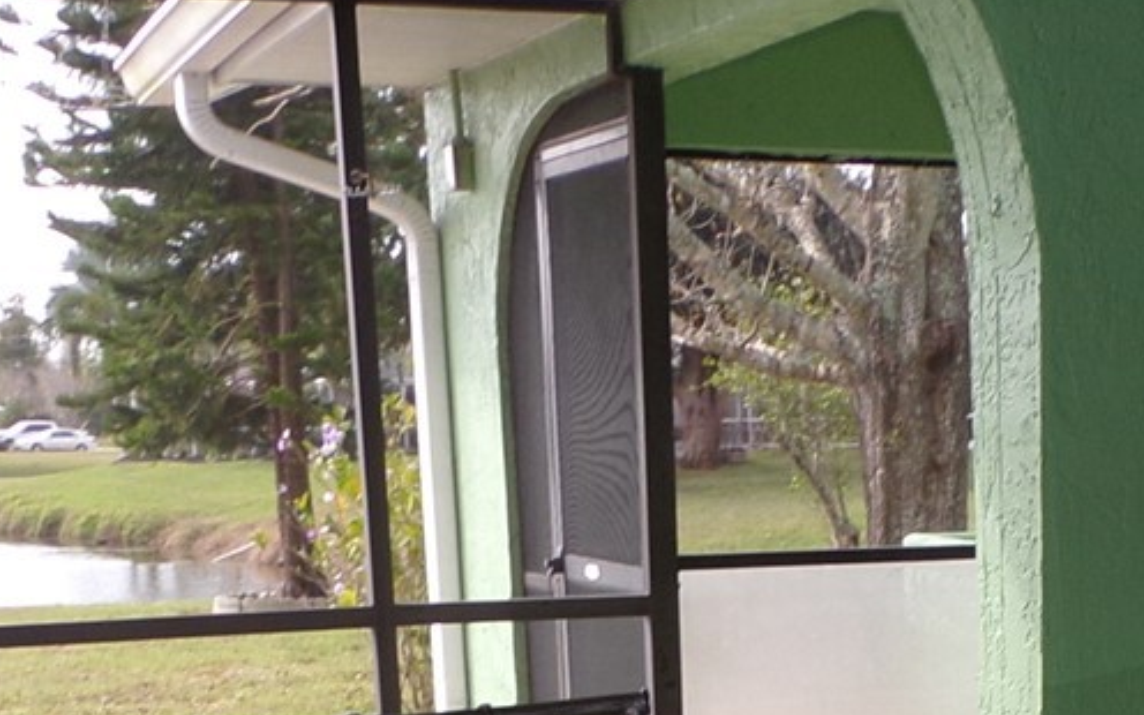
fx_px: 2557
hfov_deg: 24.8
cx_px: 923
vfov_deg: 14.8
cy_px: 1059
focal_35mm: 82
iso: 80
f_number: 4.3
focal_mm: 4.3
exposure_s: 1/140
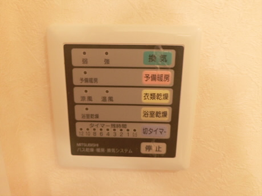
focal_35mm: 25
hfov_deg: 69.4
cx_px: 131
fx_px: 189
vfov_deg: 54.9
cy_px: 98
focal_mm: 4.5
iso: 400
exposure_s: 1/25
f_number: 3.5
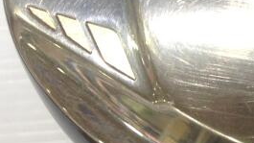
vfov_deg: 9.3
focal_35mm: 130
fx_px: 875
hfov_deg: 15.1
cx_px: 398
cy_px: 55
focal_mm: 3.3
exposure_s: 1/24
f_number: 2.4
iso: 32
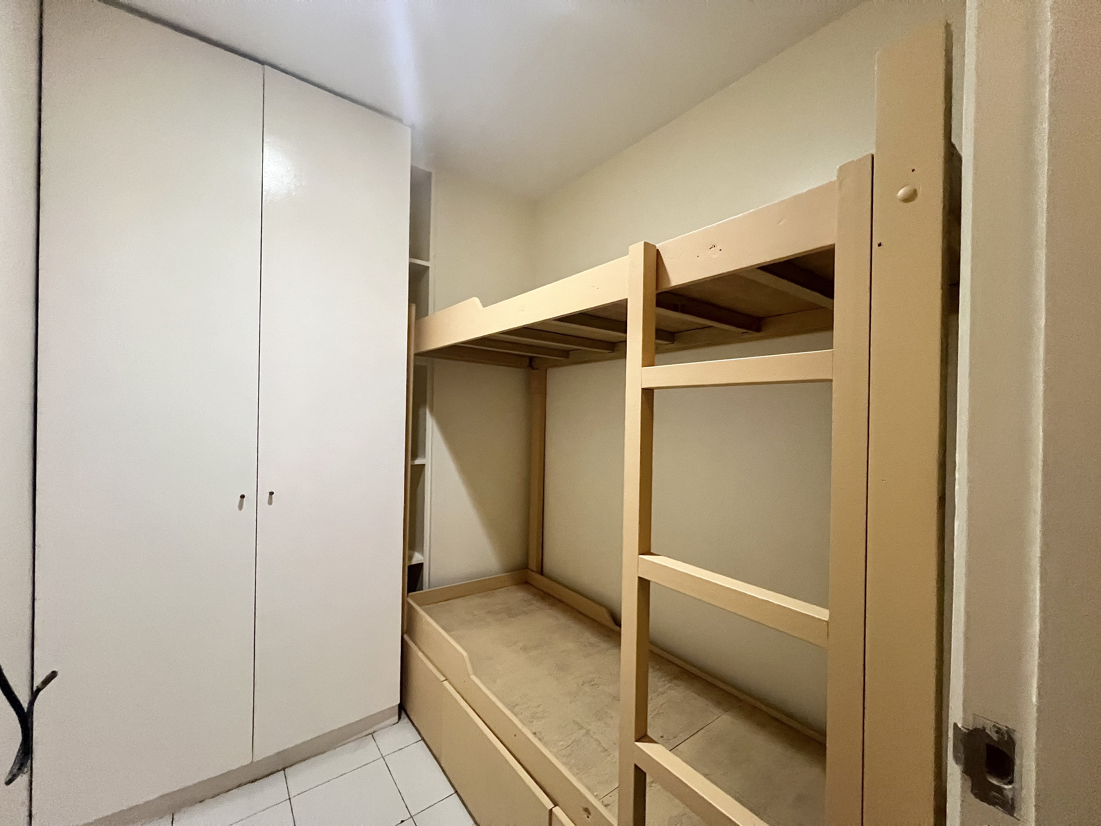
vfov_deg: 89.9
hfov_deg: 106.2
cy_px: 413
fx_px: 413
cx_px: 550
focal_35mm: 13
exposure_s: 1/60
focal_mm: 1.57
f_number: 1.8
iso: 800
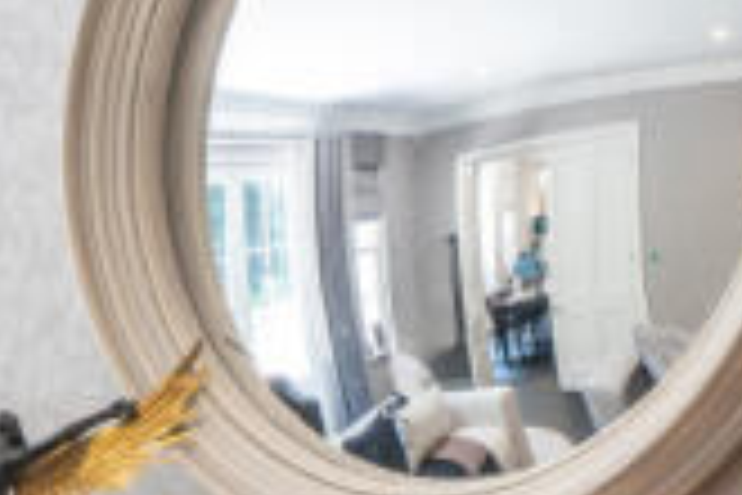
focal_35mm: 217
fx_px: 4472
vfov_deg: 6.2
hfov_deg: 9.4
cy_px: 992
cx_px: -126
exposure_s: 1/80
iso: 200
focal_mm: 35
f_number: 4.5
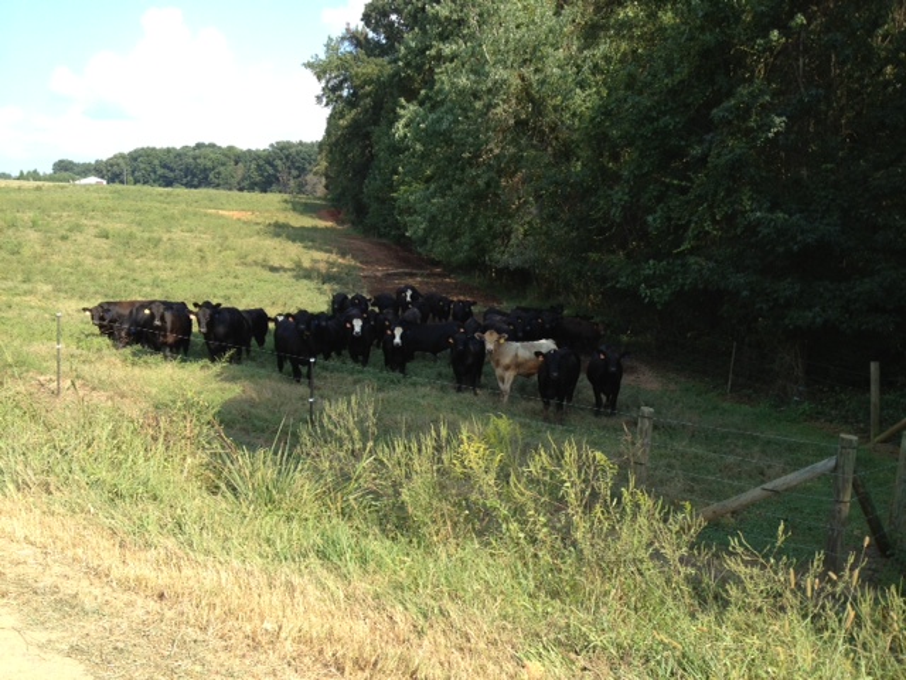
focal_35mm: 35
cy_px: 340
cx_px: 453
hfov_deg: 52.6
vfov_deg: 40.7
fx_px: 916
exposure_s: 1/606
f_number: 2.4
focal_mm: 4.28
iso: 50
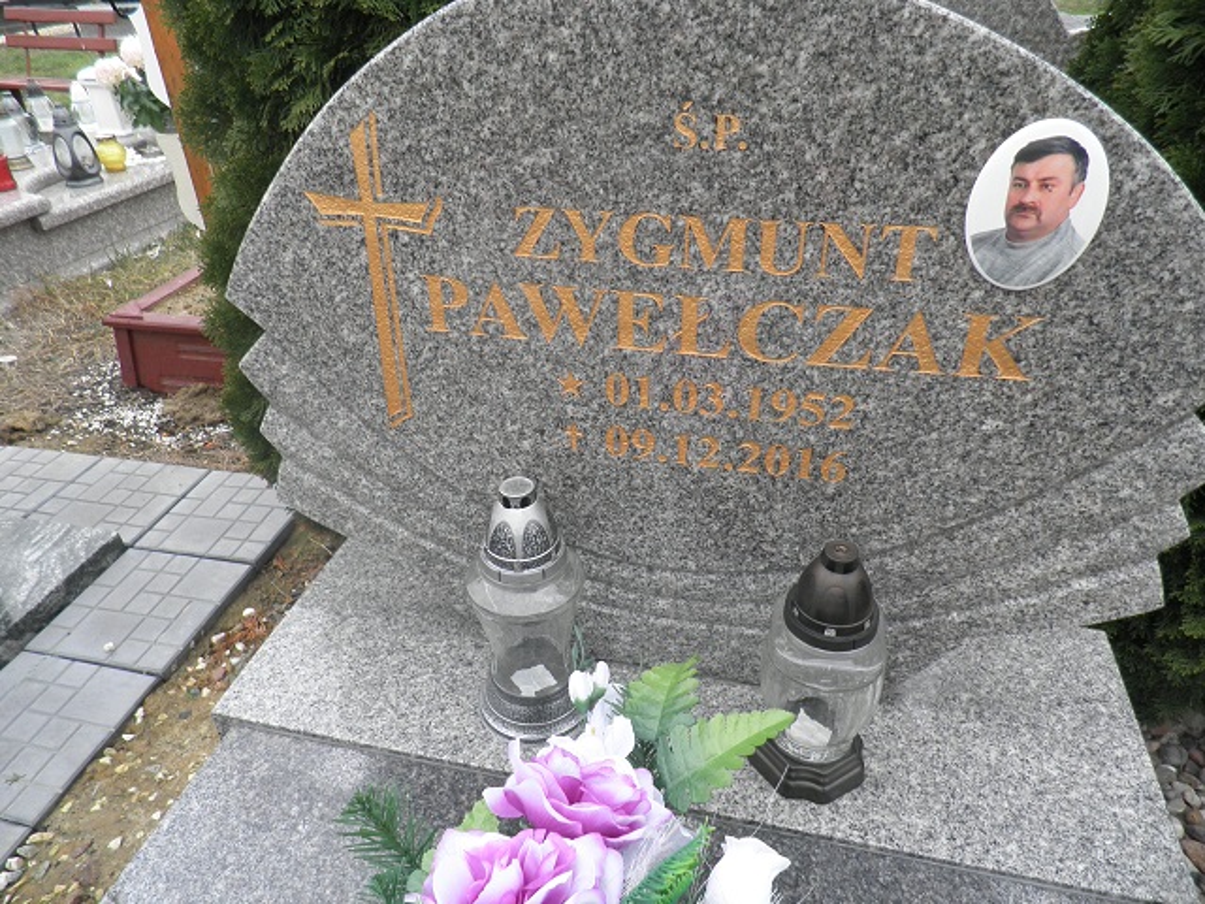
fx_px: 835
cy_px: 452
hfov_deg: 71.6
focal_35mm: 24
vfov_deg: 56.8
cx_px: 602
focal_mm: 4.3
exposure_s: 1/50
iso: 64
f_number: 3.3
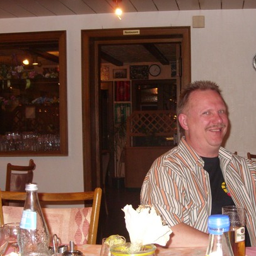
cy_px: 148
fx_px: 519
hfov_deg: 27.4
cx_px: 185
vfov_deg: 27.7
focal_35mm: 62
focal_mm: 6.3
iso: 200
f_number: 2.8
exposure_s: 1/30
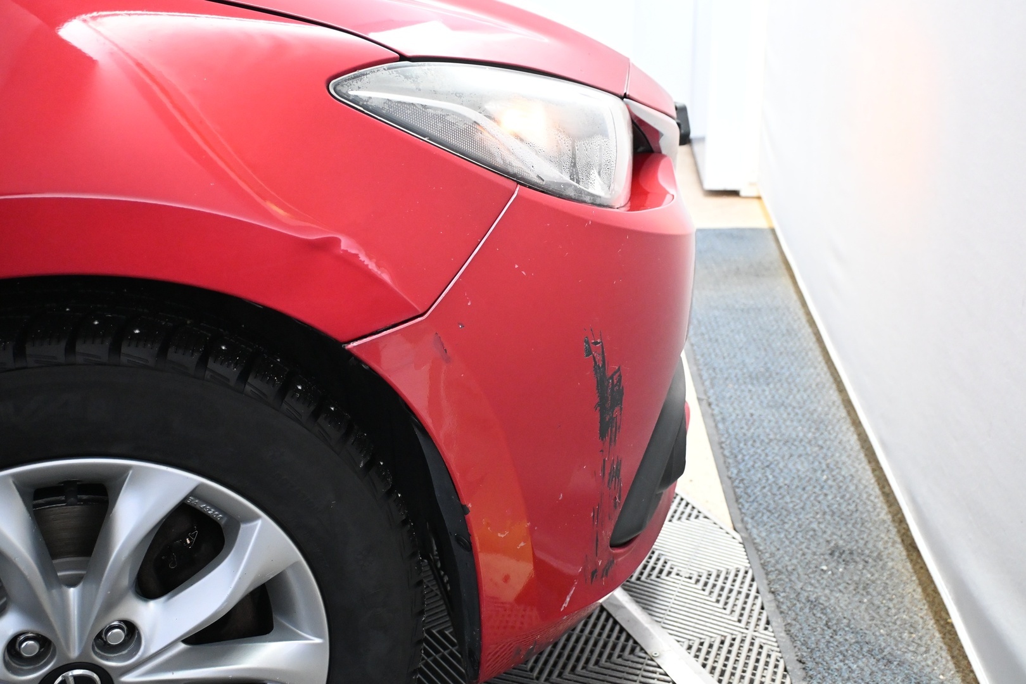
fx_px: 1069
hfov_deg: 51.3
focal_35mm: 38
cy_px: 342
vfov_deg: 35.5
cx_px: 513
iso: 3200
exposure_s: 1/100
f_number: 4.2
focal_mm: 25
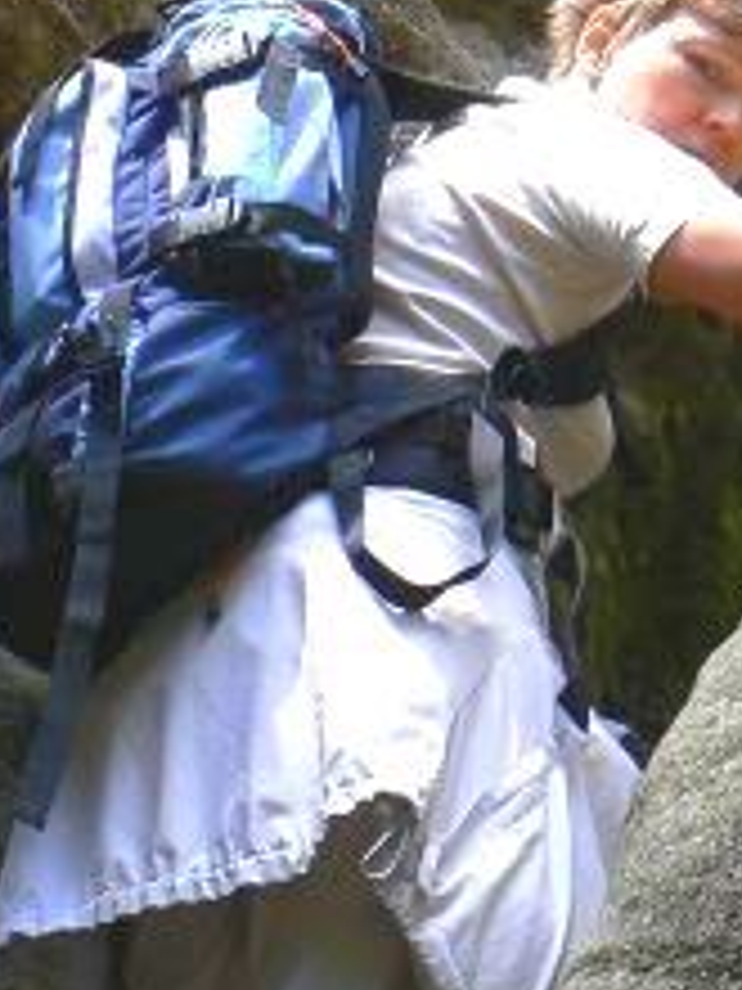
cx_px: 661
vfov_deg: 9.0
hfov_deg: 6.8
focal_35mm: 218
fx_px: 6230
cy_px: 76
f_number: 5.6
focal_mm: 11.4
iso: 100
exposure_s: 1/160
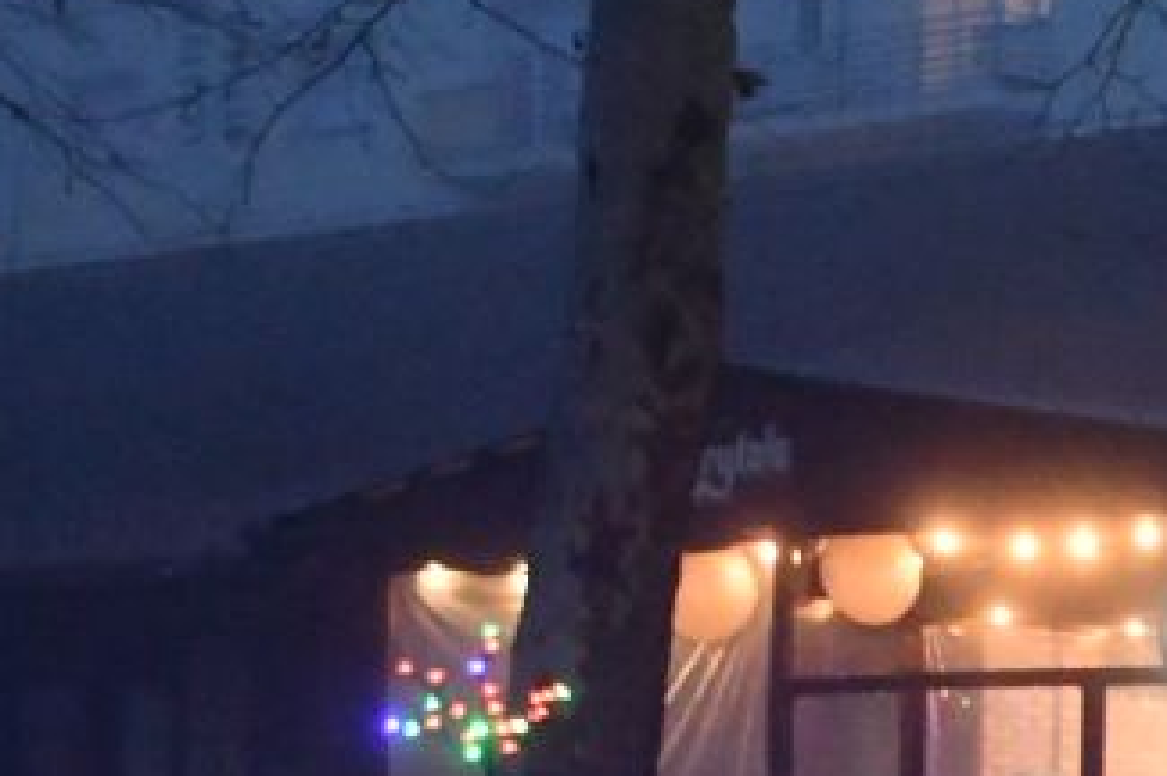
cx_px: 2040
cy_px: 1153
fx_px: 5602
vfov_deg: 7.8
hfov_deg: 11.2
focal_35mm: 173
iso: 8000
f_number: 3.8
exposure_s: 1/60
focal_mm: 26
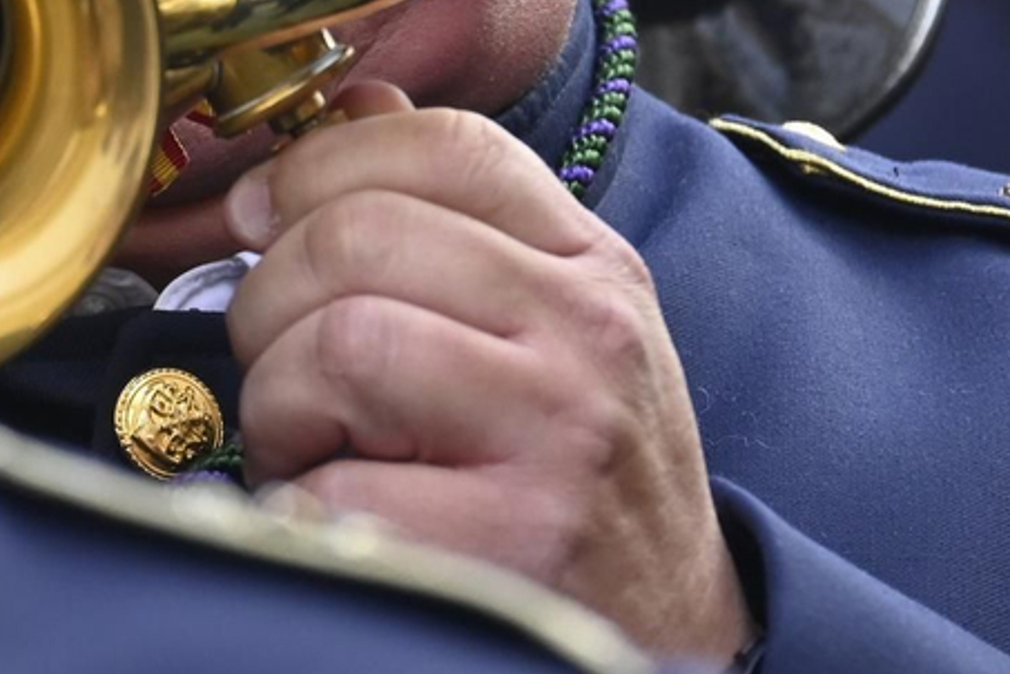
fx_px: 22274
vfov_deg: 1.7
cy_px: -141
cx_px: -165
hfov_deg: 2.6
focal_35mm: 794
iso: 400
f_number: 5.3
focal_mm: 150
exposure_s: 1/200
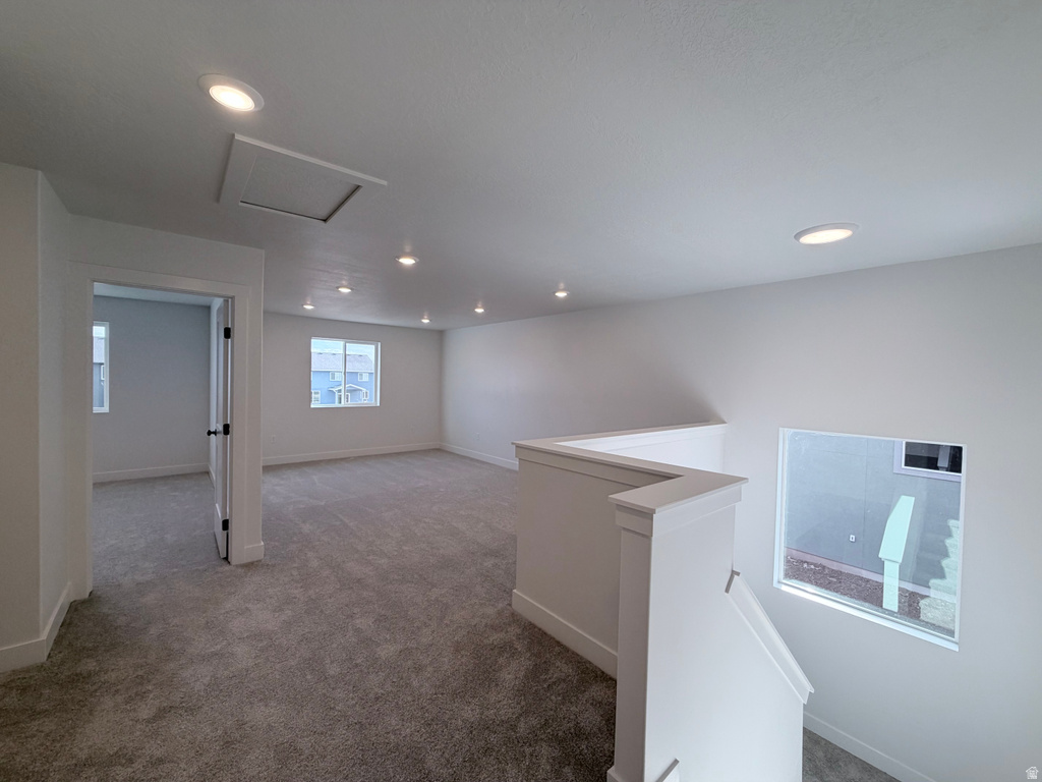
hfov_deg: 102.1
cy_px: 391
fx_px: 421
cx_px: 521
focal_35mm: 14
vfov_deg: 85.7
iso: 50
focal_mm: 2.22
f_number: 2.2
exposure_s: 1/150
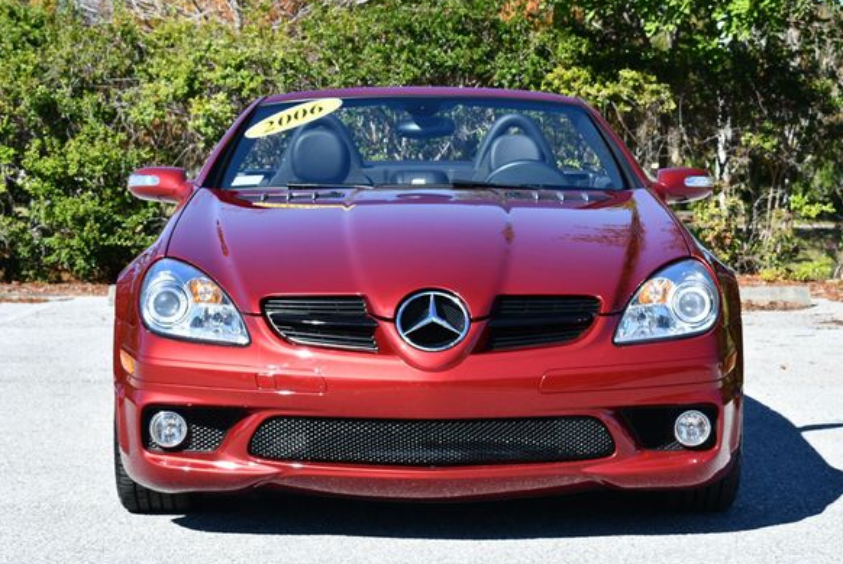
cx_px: 449
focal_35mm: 99
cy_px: 265
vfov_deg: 13.8
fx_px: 2320
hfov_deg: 20.6
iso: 125
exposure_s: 1/250
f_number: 8
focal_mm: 45
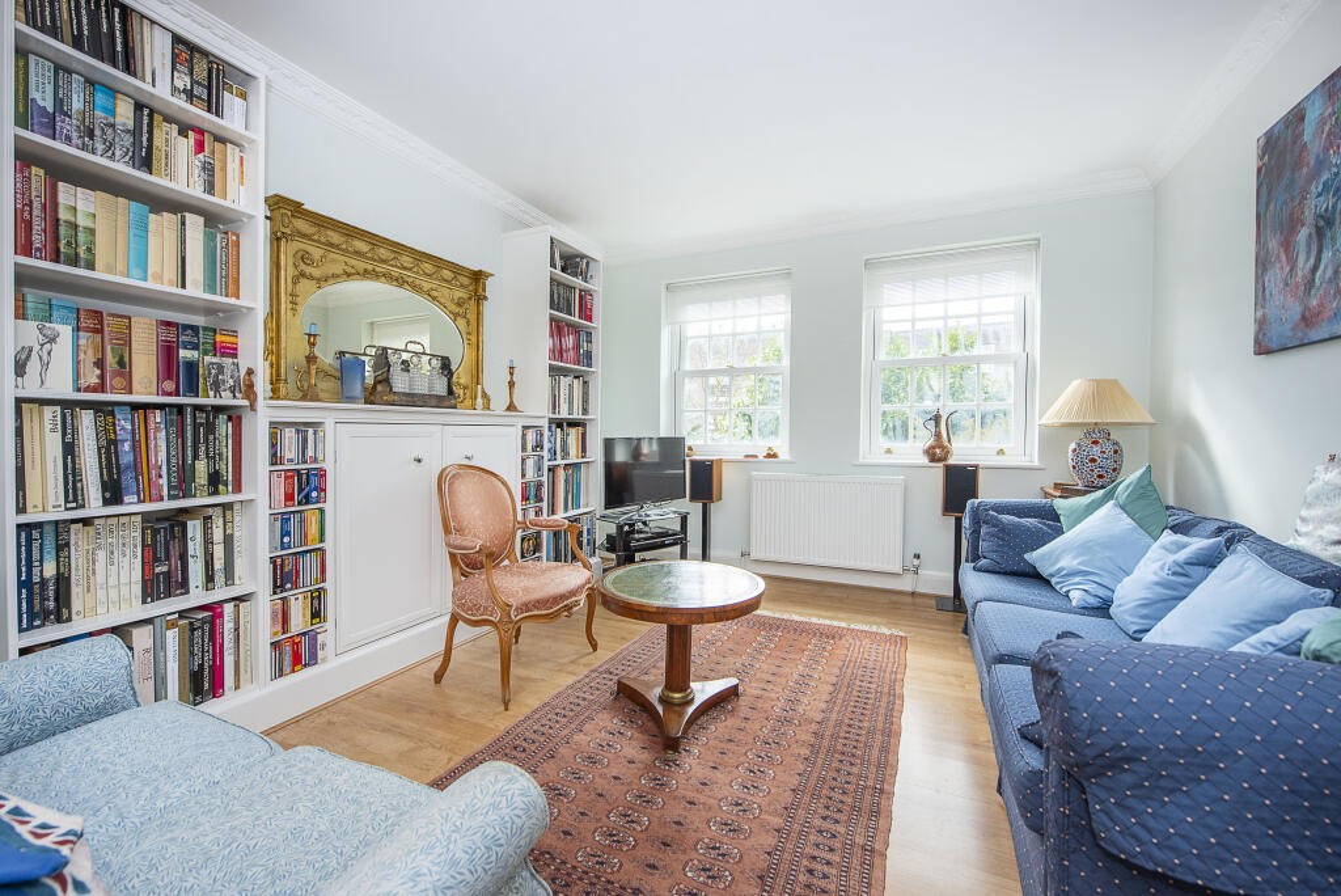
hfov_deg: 104.2
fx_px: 522
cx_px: 670
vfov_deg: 81.3
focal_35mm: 14
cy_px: 448
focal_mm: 14
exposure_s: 1/100
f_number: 6.3
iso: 500
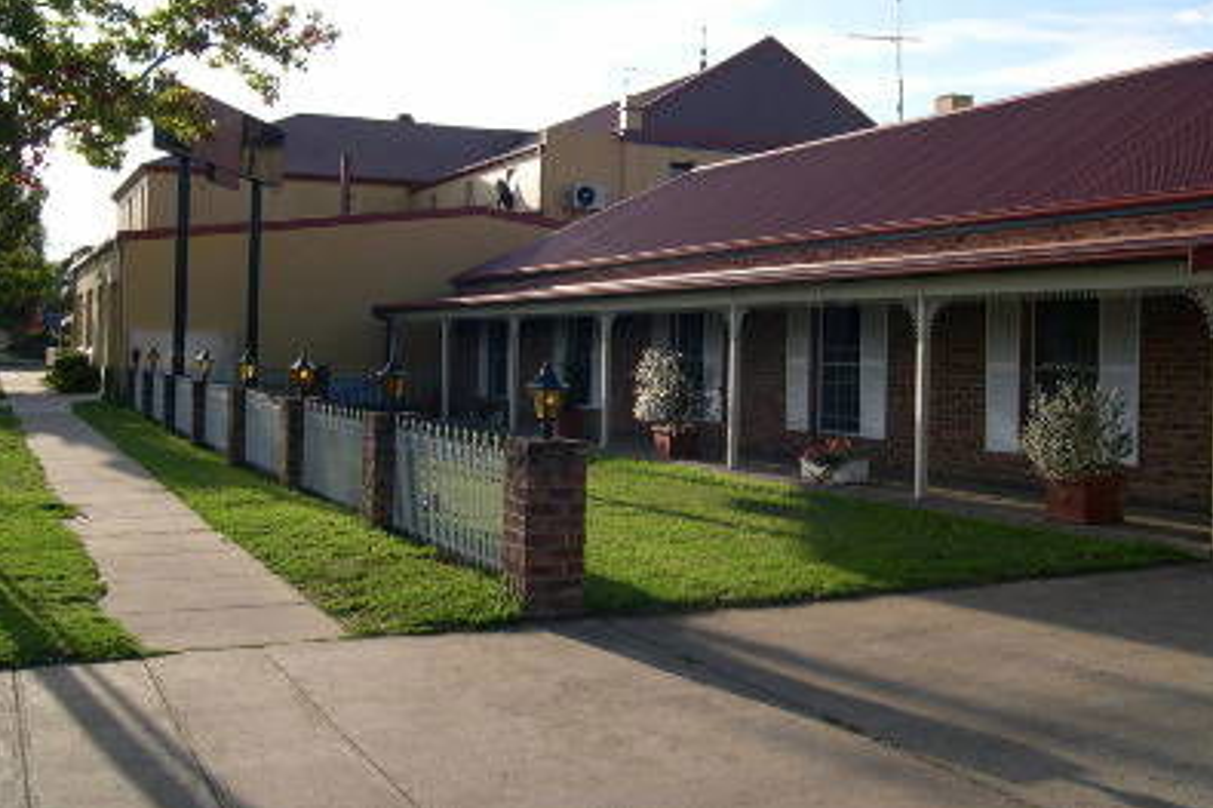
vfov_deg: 33.3
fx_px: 1347
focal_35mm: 40
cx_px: 608
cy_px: 356
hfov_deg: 48.5
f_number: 7.6
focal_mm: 8
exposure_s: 1/149
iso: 141
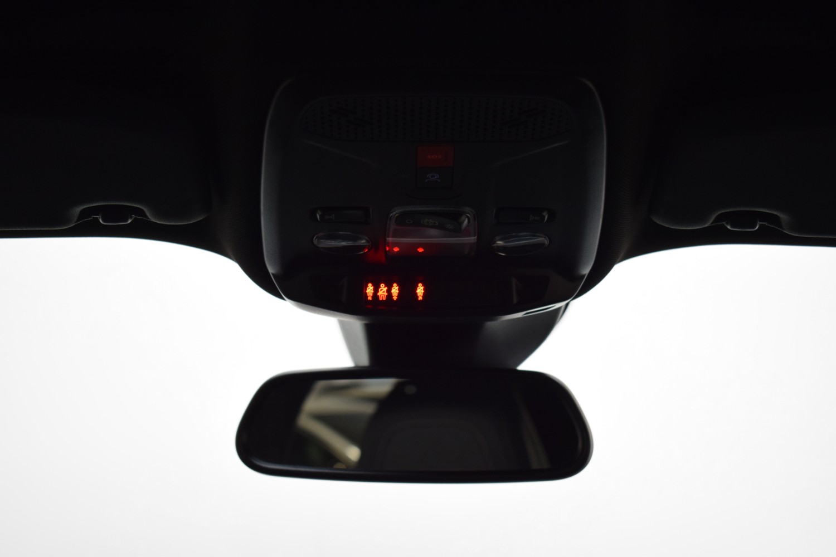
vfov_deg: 18.9
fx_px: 1672
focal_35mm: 72
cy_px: 278
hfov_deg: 28.1
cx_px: 418
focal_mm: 48
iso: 1000
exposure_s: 1/60
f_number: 5.3
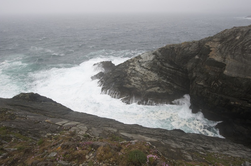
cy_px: 83
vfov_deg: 64.3
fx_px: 132
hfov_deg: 87.0
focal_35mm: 19
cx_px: 126
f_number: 9
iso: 200
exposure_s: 1/320
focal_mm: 19
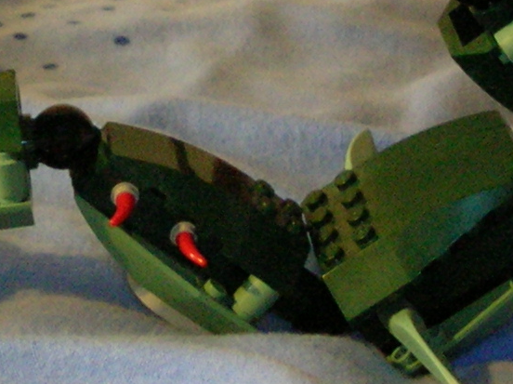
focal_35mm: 145
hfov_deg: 13.6
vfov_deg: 10.1
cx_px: 182
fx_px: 2147
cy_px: -28
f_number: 2.8
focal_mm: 5.8
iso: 200
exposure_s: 1/1.7
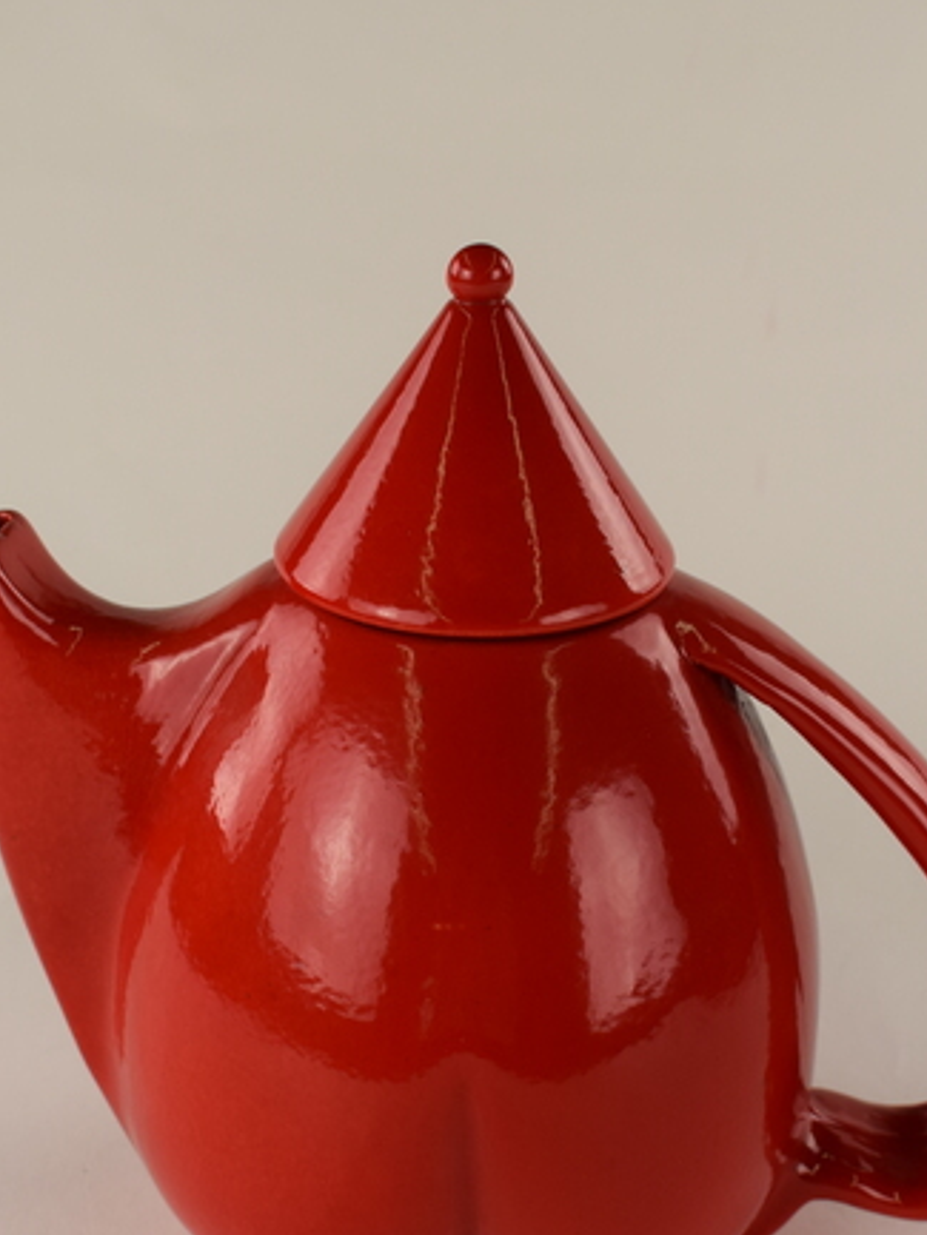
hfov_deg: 18.4
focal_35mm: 80
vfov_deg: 24.4
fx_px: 2855
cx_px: 496
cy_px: 727
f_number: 5.6
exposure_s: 1/125
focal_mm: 30
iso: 320
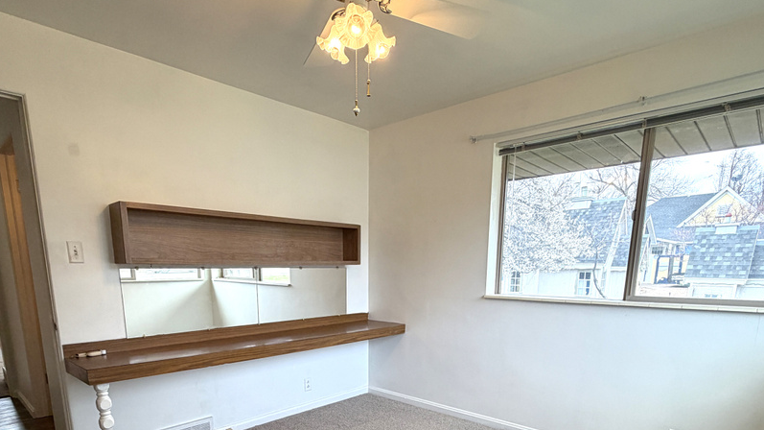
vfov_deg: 49.8
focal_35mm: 21
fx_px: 425
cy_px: 354
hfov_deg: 83.8
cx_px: 362
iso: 80
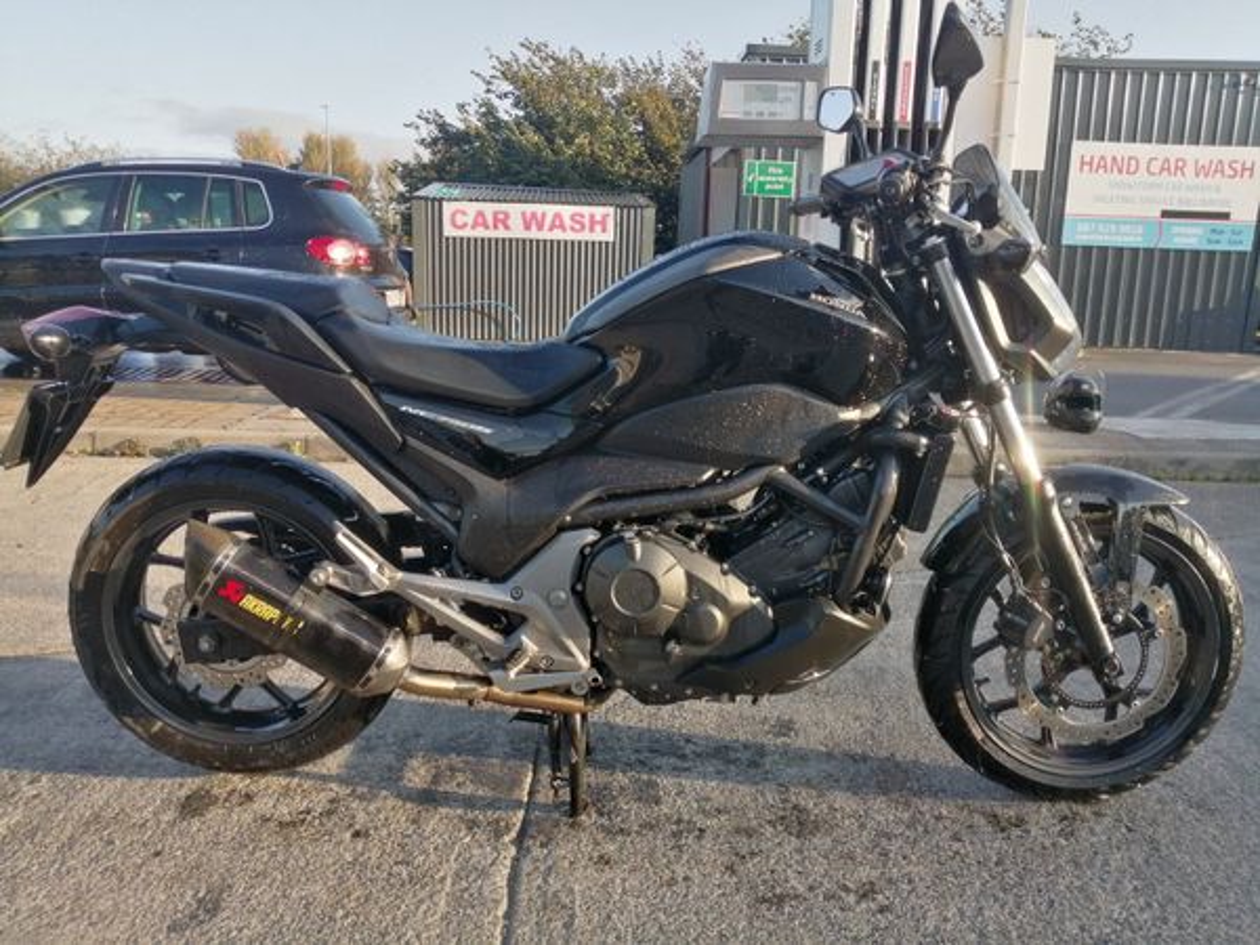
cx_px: 630
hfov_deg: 67.3
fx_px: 946
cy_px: 472
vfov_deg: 53.1
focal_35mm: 26
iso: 50
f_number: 1.8
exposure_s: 1/187
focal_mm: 3.62
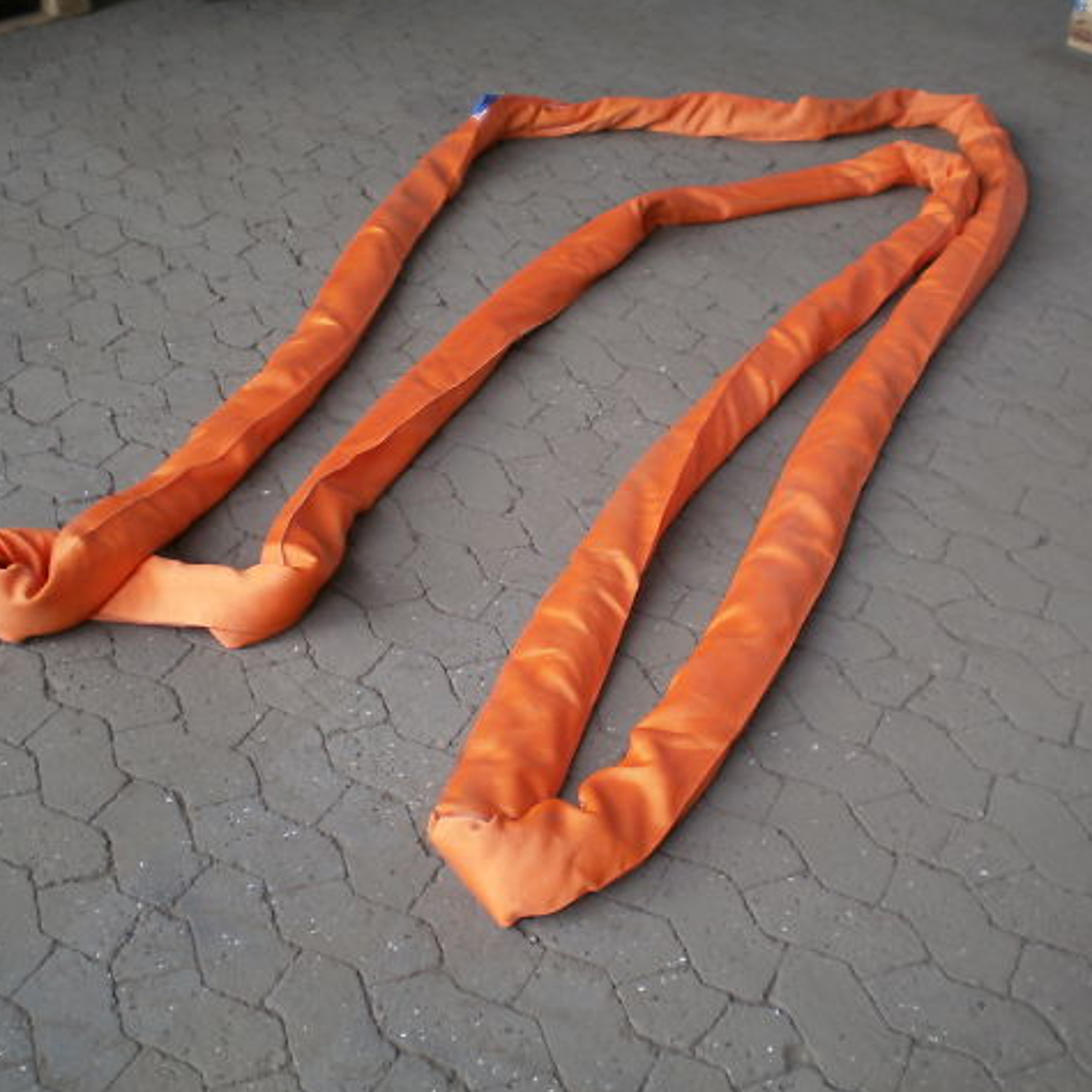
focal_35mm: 43
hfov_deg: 39.1
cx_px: 615
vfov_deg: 39.2
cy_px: 546
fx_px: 1535
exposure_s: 1/60
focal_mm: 6.3
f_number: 3.1
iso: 100
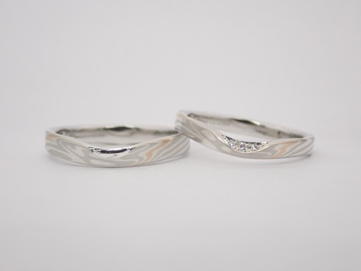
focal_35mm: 77
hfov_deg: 25.3
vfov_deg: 19.1
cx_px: 180
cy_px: 136
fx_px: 803
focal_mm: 13.65
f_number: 4.1
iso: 200
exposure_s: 1/125
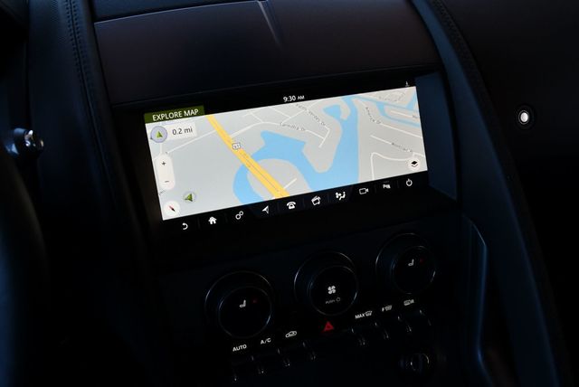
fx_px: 580
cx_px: 290
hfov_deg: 53.1
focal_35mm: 36
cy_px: 194
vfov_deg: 36.9
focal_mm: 18
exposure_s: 1/250
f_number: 5
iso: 400
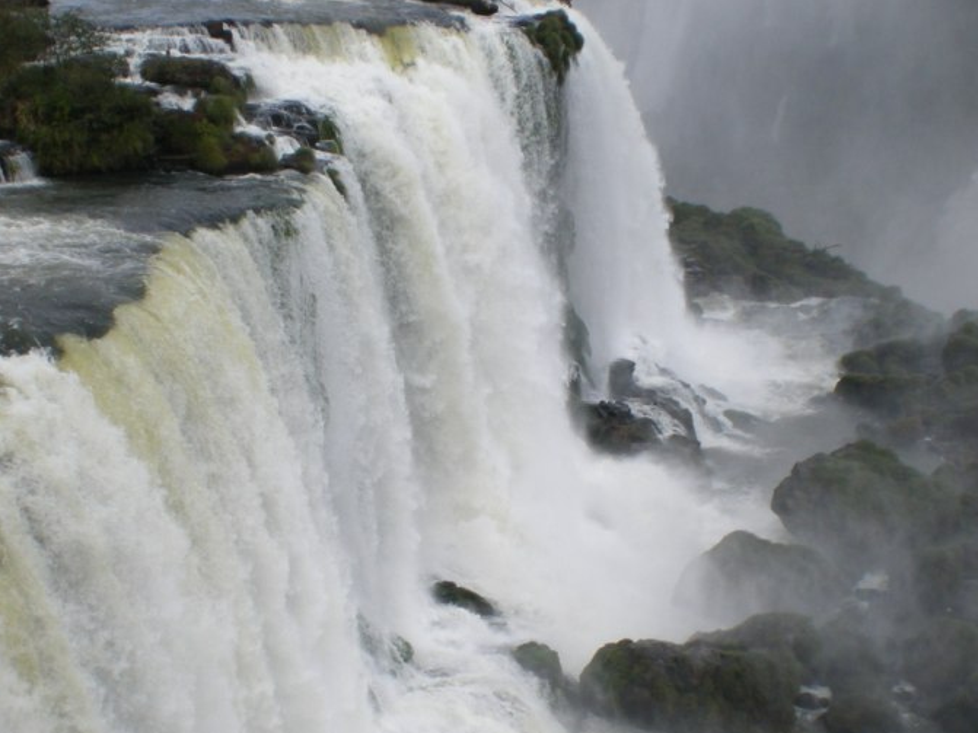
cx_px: 465
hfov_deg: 33.2
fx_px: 1638
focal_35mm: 58
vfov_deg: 25.0
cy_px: 510
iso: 64
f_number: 4.6
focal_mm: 6.3
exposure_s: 1/250
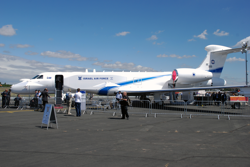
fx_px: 250
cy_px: 84
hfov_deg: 53.1
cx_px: 125
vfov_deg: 37.0
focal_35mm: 36
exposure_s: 1/400
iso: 160
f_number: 10
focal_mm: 24
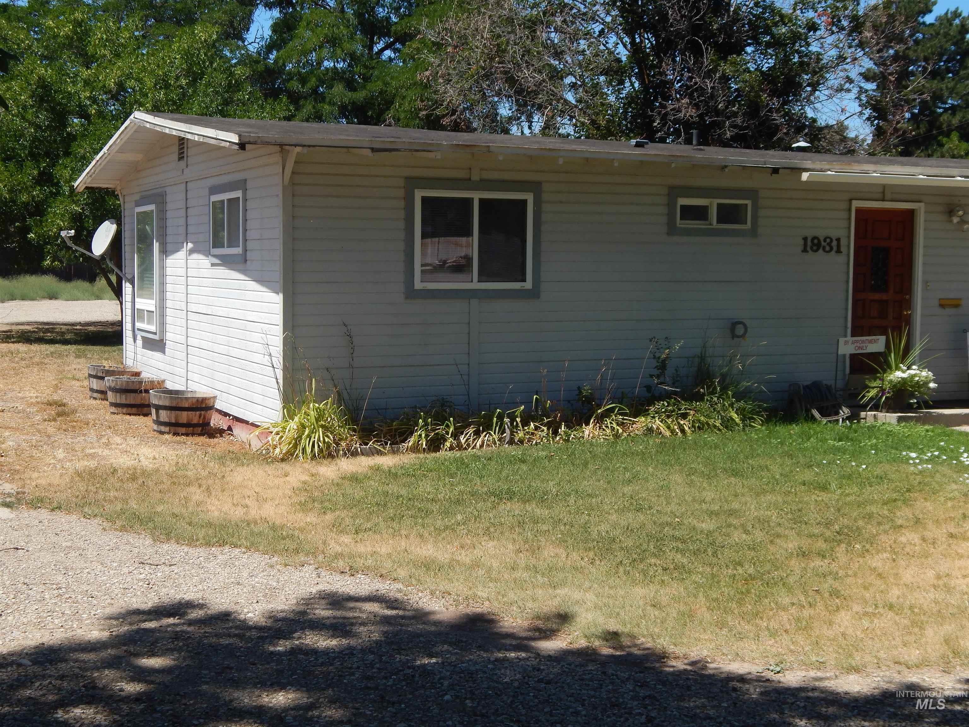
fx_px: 1372
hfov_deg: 38.9
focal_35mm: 49
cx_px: 484
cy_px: 364
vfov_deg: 29.7
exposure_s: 1/1000
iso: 125
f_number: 3.7
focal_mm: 8.6
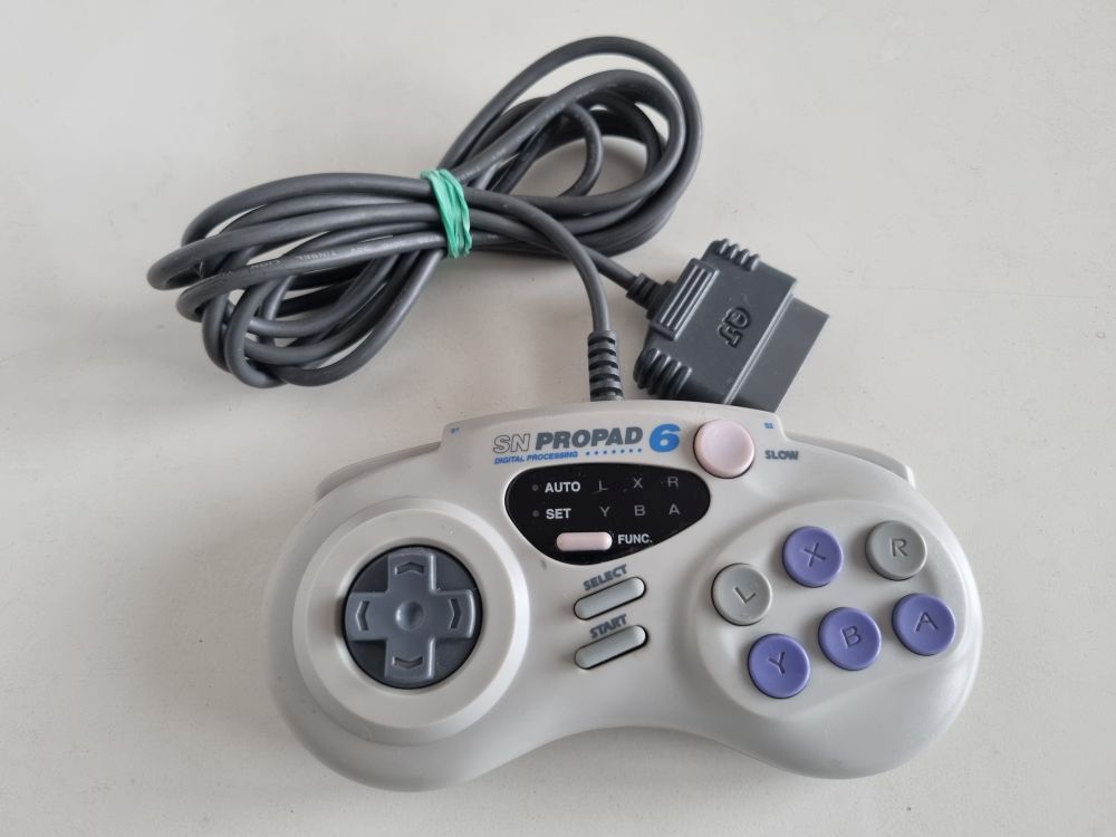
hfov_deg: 67.3
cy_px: 418
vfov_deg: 53.1
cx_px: 558
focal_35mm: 26
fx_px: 838
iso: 200
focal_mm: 5.4
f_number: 1.8
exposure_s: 1/50
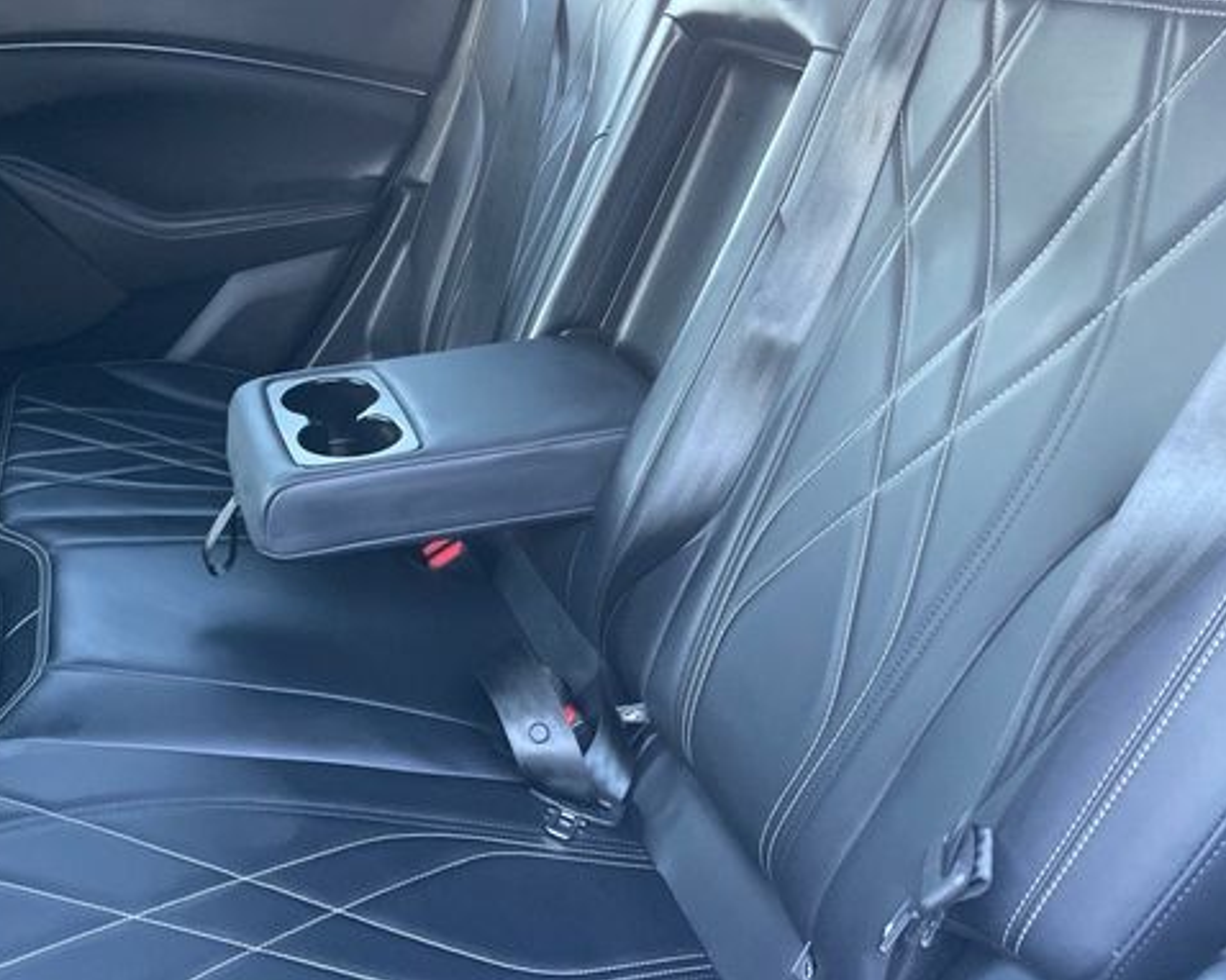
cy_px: 531
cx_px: 472
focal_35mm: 34
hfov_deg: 52.4
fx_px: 1233
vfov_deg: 43.3
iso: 400
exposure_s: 1/60
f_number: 1.6
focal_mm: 4.2
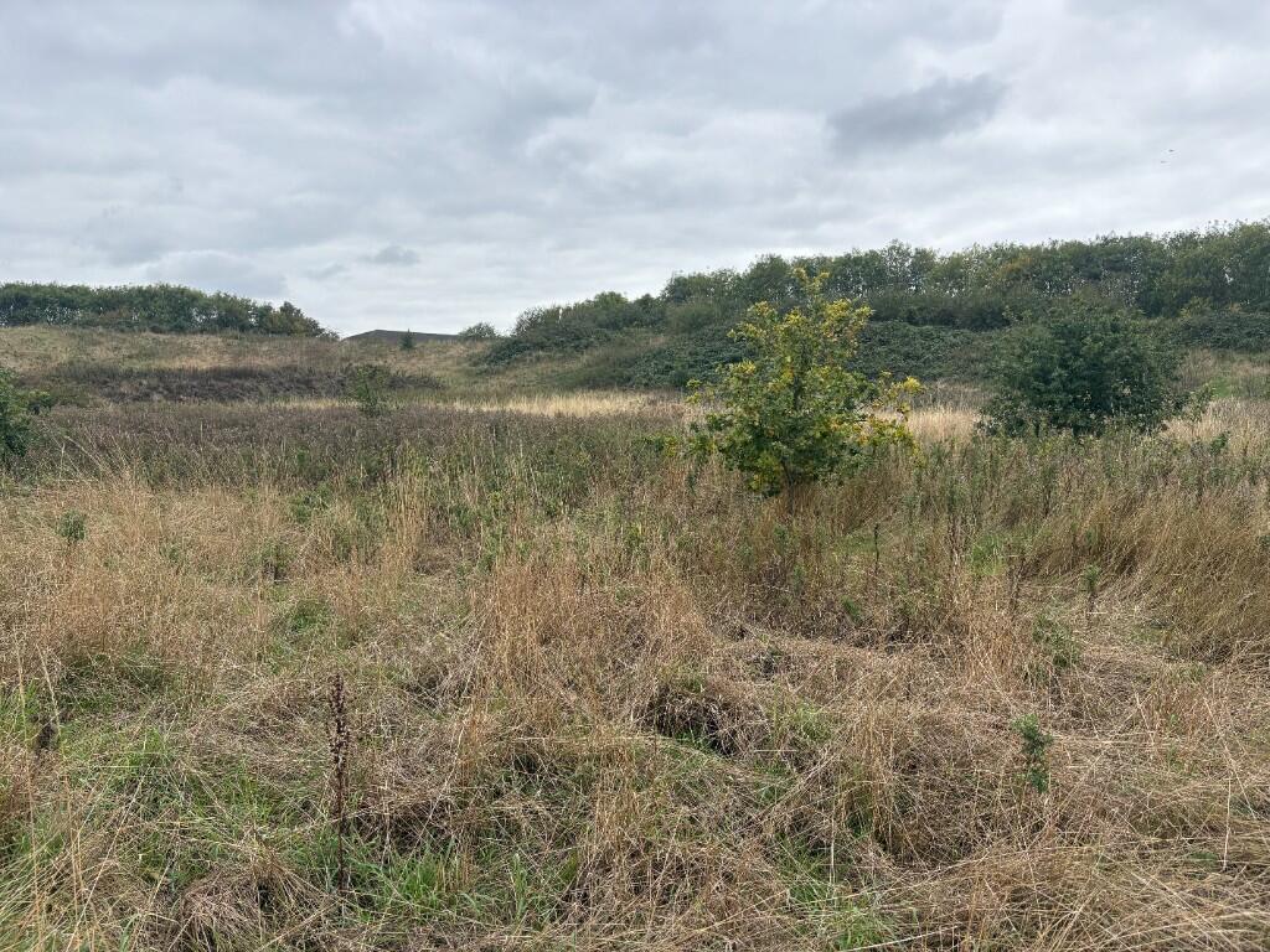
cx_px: 635
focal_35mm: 26
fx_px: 954
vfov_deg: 53.1
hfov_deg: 67.3
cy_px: 476
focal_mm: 5.96
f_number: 1.6
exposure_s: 1/1135
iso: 50
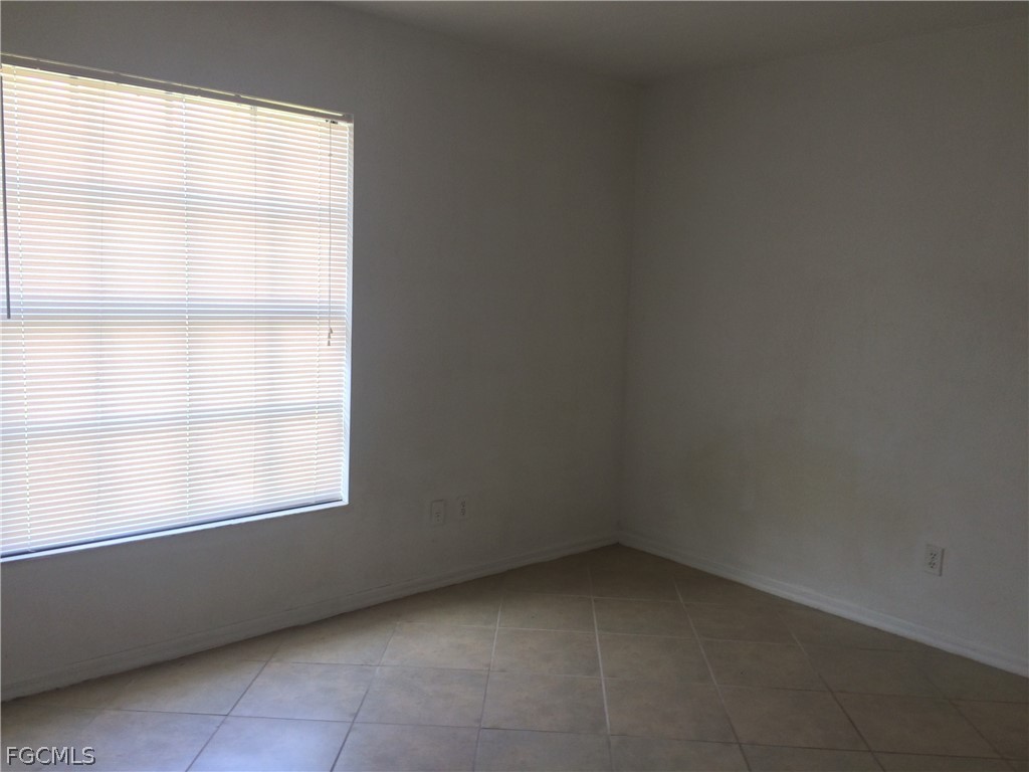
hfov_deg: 61.7
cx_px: 514
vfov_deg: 48.2
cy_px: 386
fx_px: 862
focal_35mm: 29
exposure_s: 1/30
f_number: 2.2
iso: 50
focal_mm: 4.15
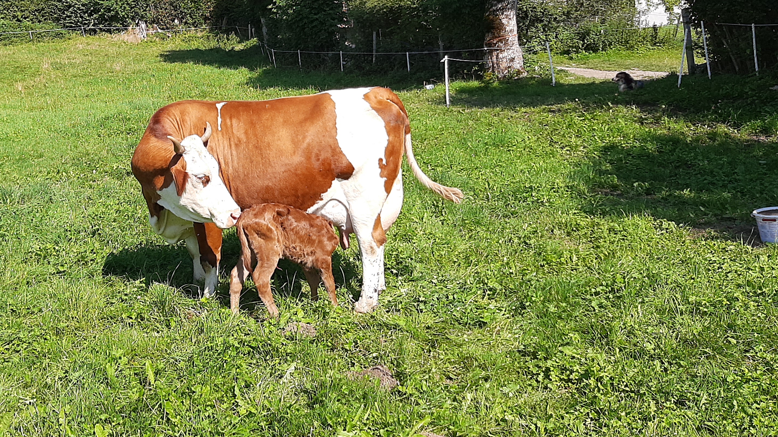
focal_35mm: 41
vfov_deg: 28.4
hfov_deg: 48.3
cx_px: 241
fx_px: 846
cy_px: 90
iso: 40
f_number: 1.7
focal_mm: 3.93
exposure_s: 1/1558
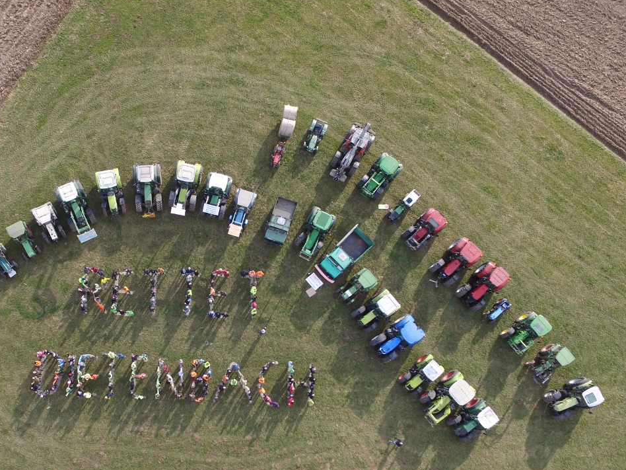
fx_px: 488
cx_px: 206
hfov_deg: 63.6
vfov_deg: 50.5
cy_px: 309
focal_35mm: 27
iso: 100
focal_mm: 3.61
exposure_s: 1/300
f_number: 2.8
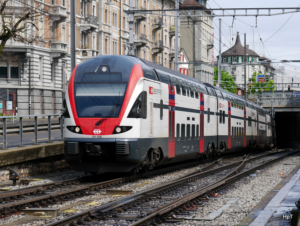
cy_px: 113
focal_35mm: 84
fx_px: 729
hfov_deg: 23.3
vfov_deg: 17.6
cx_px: 150
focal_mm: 42
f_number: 8
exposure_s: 1/320
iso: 160
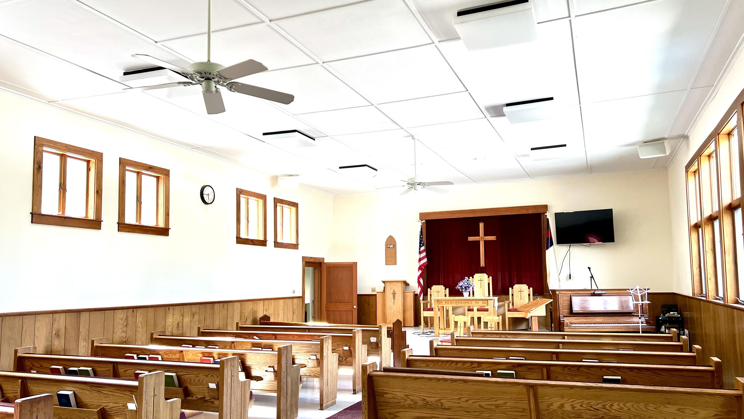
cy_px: 232
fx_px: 572
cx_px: 363
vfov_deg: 40.1
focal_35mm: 29
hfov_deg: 66.1
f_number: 1.5
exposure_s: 1/120
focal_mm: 5.7
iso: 80
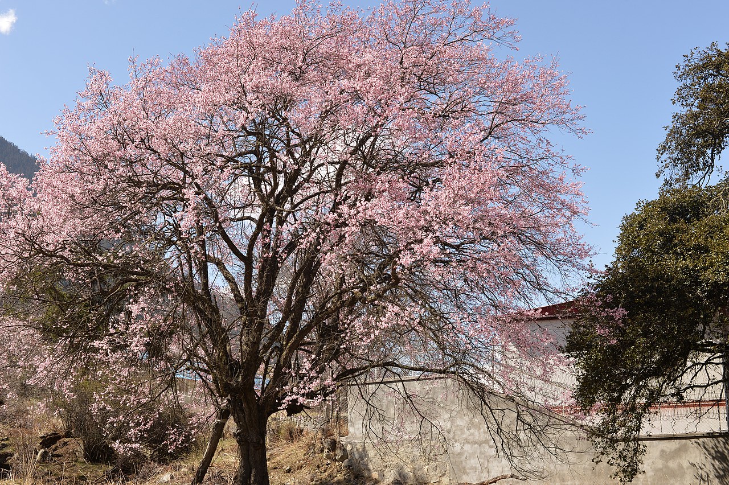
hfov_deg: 39.6
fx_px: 1012
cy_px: 242
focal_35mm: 50
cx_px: 364
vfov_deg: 27.0
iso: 200
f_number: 8
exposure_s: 1/250
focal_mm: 50
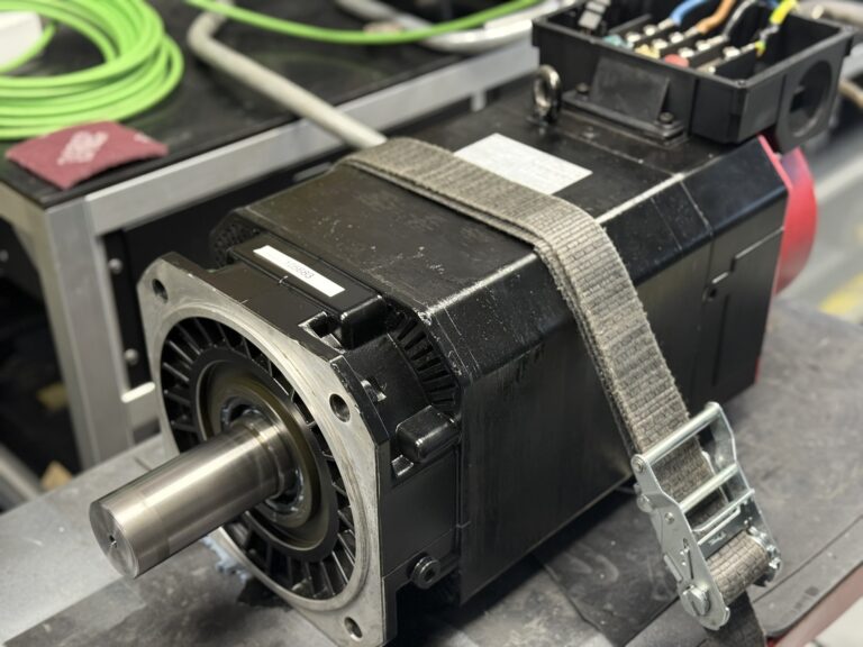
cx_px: 432
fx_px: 1197
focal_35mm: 48
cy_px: 324
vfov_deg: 30.3
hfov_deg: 39.7
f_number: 1.78
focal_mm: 6.76
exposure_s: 1/100
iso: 320
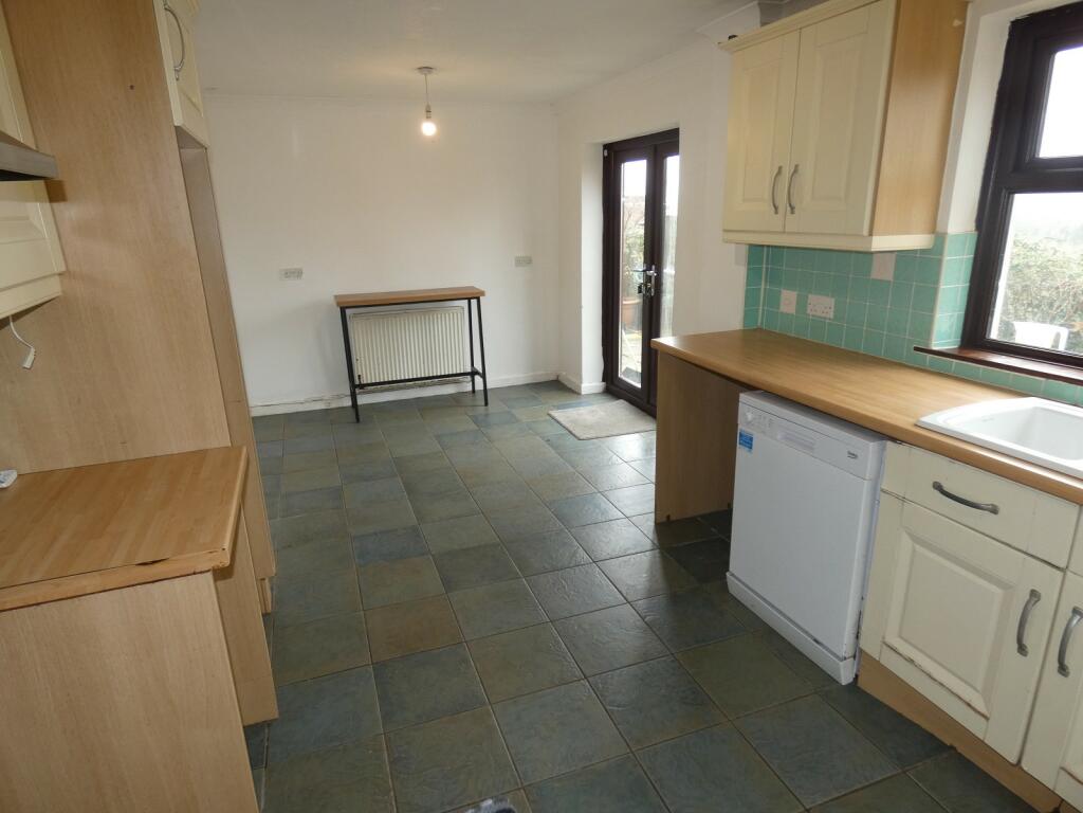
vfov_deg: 66.0
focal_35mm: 20
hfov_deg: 81.7
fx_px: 626
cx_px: 542
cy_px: 406
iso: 125
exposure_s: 1/60
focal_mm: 3.6
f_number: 2.8
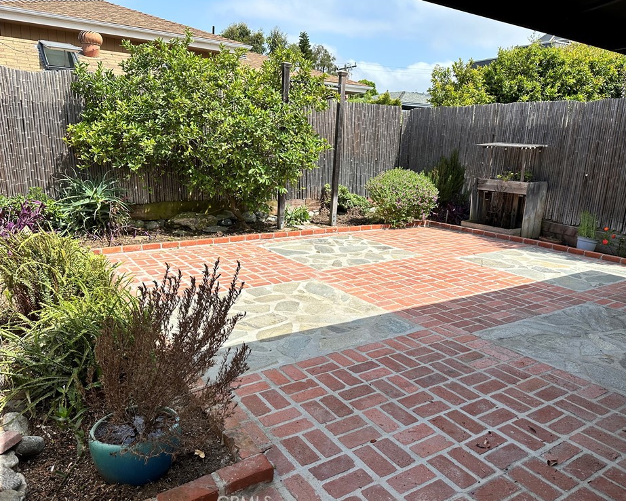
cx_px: 320
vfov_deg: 54.9
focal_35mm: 26
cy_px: 251
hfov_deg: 66.0
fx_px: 482
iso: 80
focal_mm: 6.86
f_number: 1.78
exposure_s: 1/2967
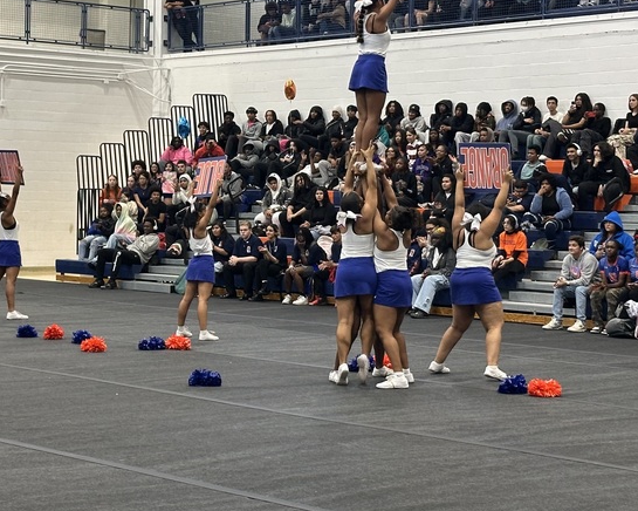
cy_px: 226
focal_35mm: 88
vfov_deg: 17.5
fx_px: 1662
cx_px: 242
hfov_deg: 21.7
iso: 125
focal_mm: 6.86
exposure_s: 1/60
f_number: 1.78
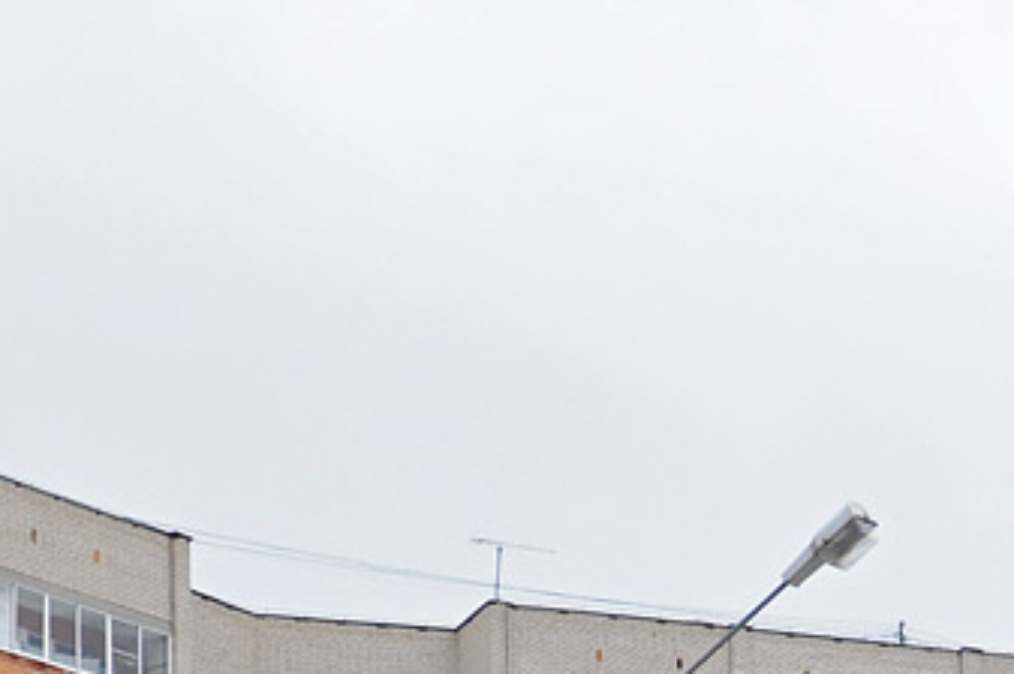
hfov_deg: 16.0
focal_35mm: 128
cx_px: 518
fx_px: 3602
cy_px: 1115
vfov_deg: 10.2
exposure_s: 1/160
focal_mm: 24
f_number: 7.1
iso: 320
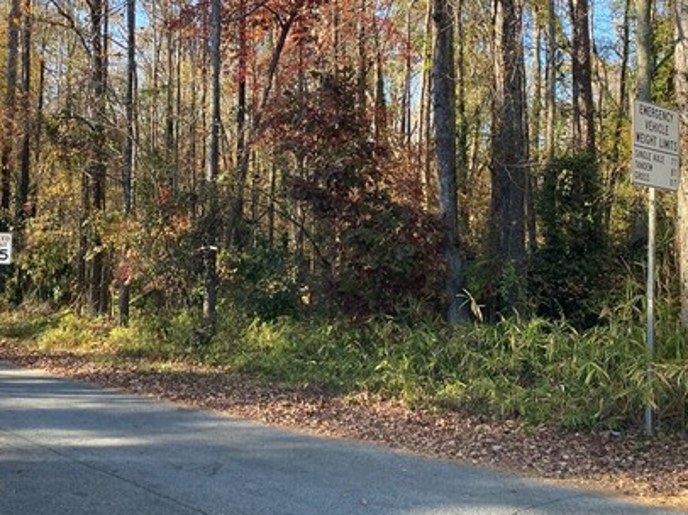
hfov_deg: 45.1
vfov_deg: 34.8
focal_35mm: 41
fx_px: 814
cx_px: 230
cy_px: 181
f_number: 1.8
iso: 32
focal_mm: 4.25
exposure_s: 1/350
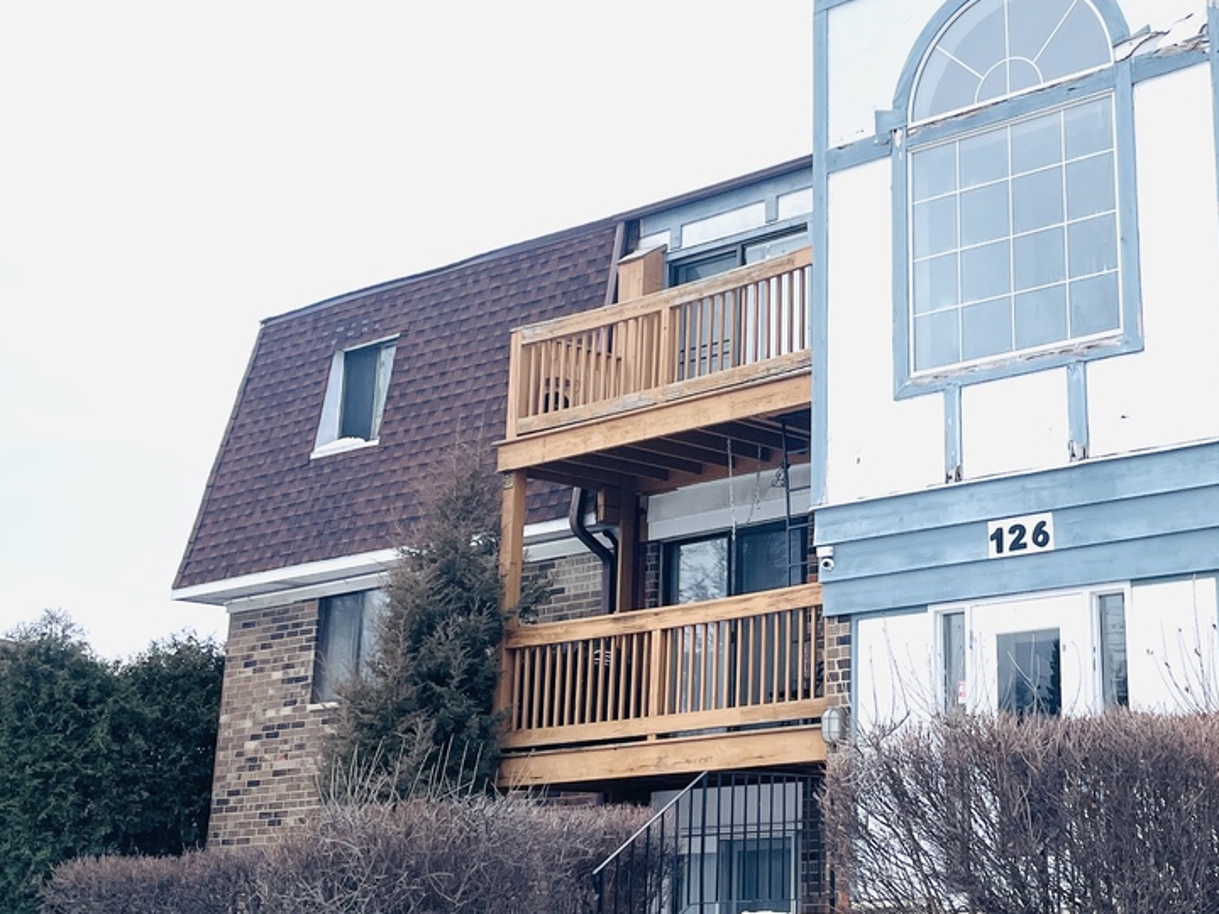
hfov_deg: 35.7
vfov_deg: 28.0
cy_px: 423
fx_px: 1831
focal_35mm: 52
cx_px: 970
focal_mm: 4.2
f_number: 1.6
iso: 32
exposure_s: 1/2451
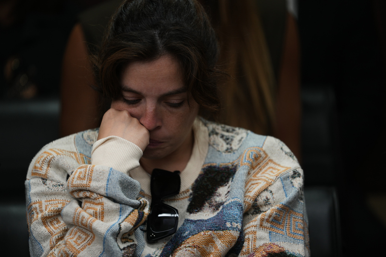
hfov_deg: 10.3
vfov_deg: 6.9
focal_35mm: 200
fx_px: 2144
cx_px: 193
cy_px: 128
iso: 400
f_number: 2.8
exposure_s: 1/125
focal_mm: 200
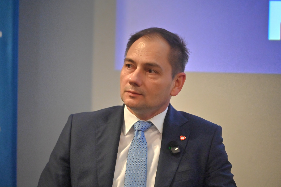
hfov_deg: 11.4
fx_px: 1405
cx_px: 140
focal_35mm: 180
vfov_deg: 7.6
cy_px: 94
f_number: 2.8
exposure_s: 1/400
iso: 4000
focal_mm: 180
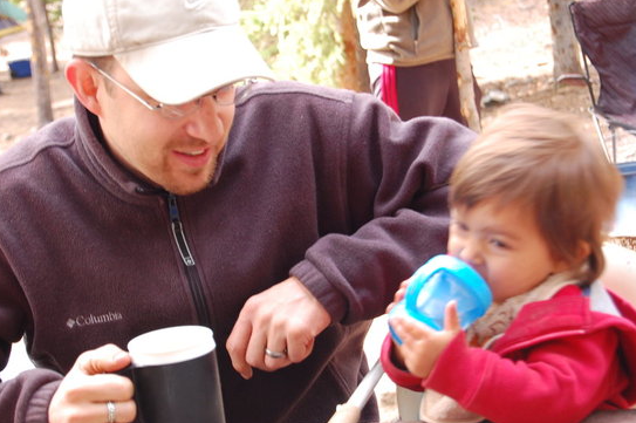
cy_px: 226
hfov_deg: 22.2
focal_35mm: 92
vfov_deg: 14.8
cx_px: 308
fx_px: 1624
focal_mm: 52
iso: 400
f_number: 5.6
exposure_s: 1/30
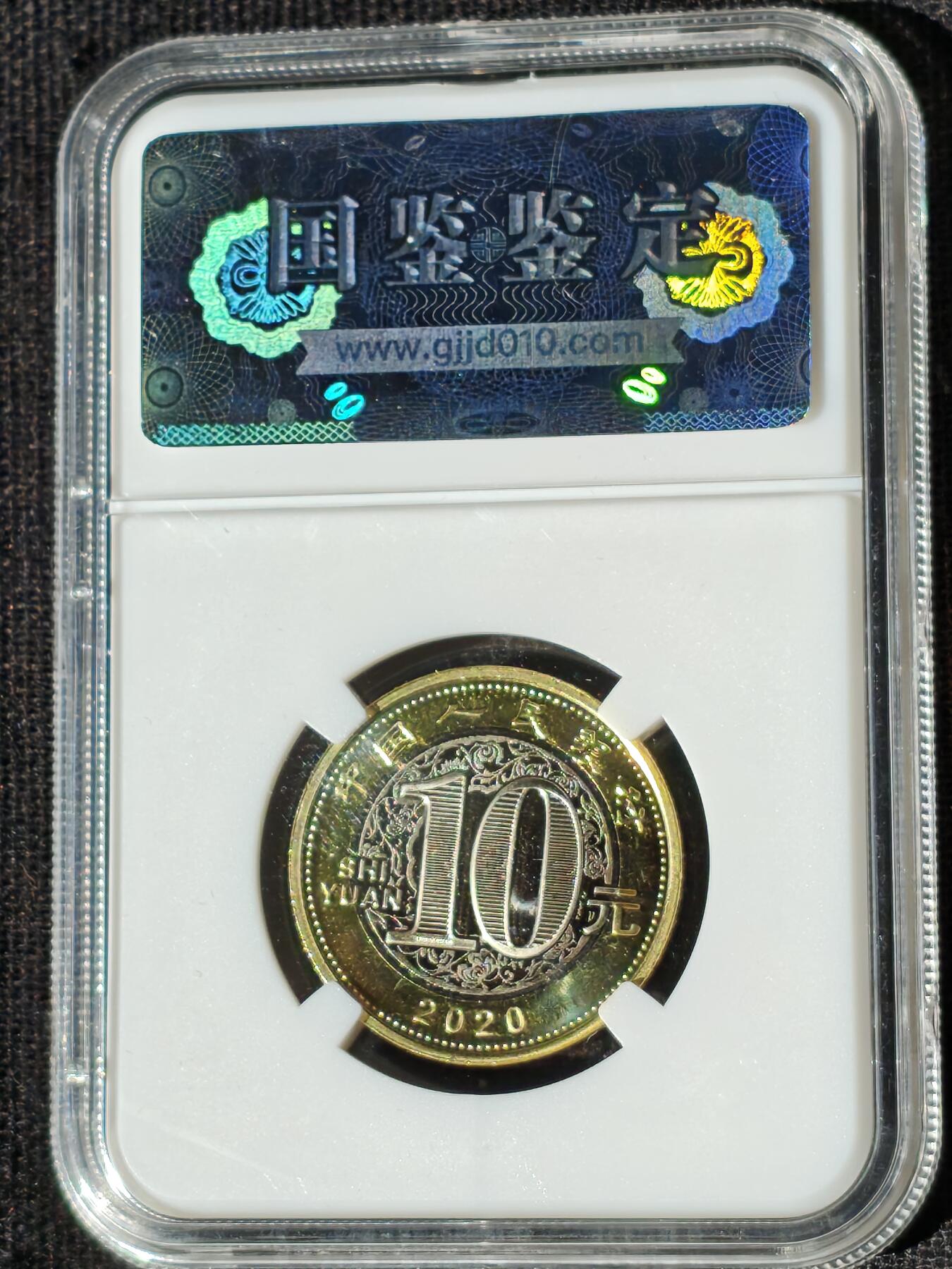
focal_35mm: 111
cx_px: 476
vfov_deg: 17.7
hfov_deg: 13.3
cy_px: 634
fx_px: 4070
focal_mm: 4.94
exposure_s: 1/3157
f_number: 1.5
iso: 50
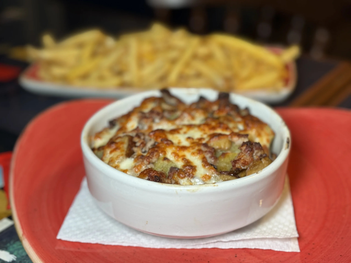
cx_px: 176
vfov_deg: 30.3
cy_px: 132
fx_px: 487
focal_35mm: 48
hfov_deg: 39.7
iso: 64
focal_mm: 6.86
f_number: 1.78
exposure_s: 1/50
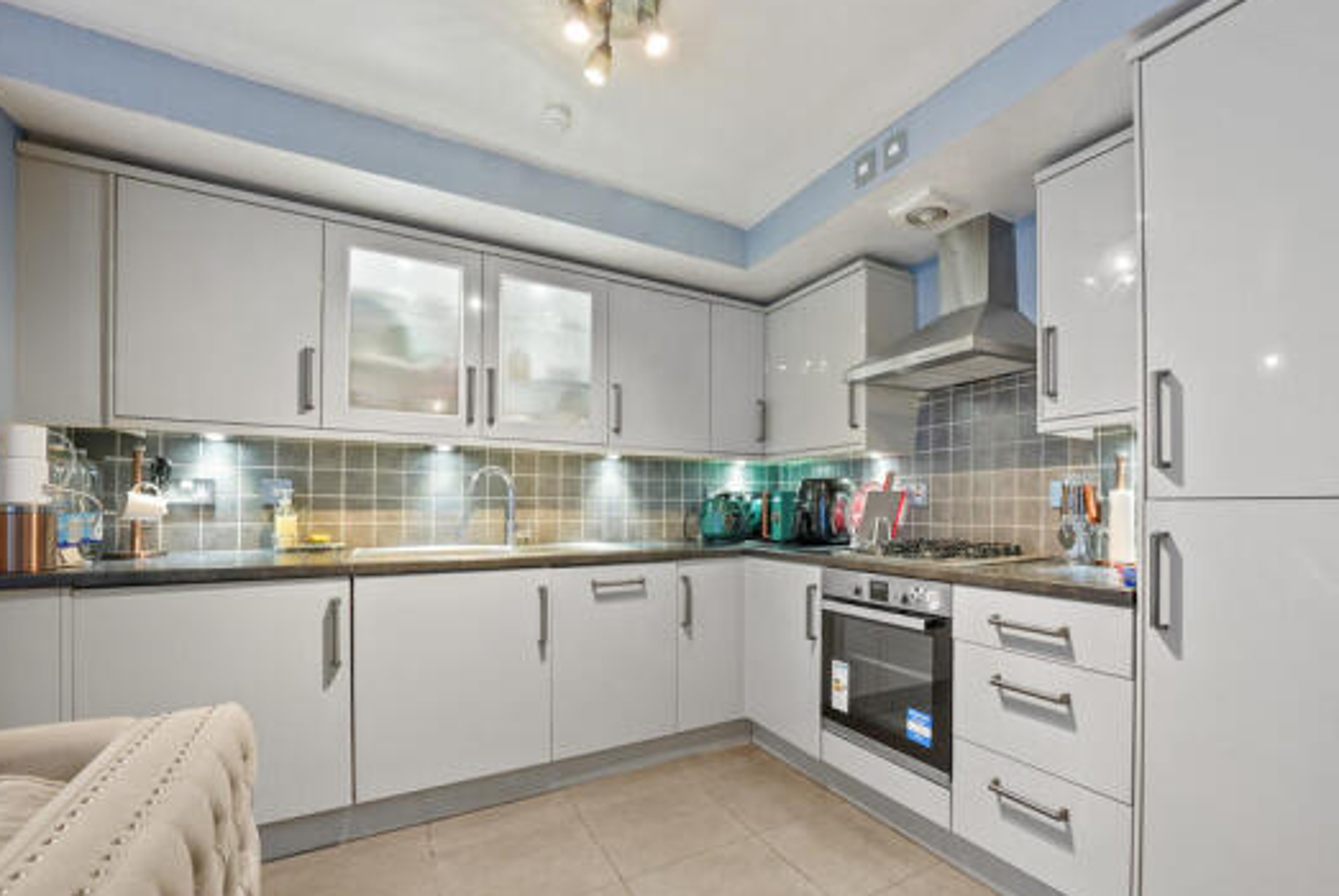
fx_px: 559
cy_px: 503
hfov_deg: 99.4
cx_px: 783
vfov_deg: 77.1
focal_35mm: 15
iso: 250
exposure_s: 4
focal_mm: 12
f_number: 8
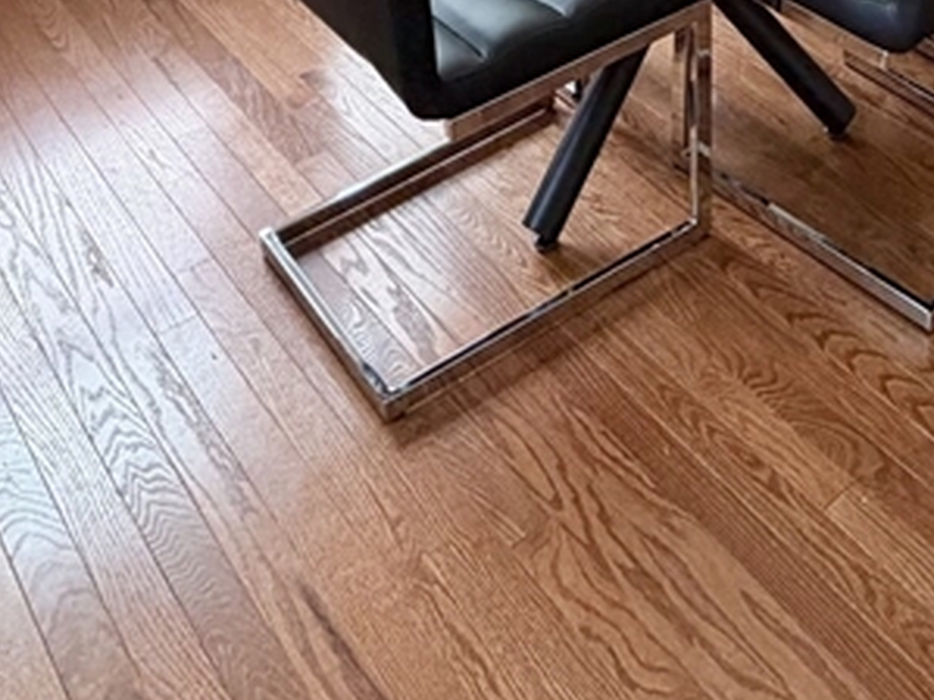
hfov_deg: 37.7
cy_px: -431
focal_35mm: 48
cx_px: 793
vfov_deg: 22.7
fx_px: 1295
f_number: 2.2
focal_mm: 2.22
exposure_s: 1/120
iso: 125
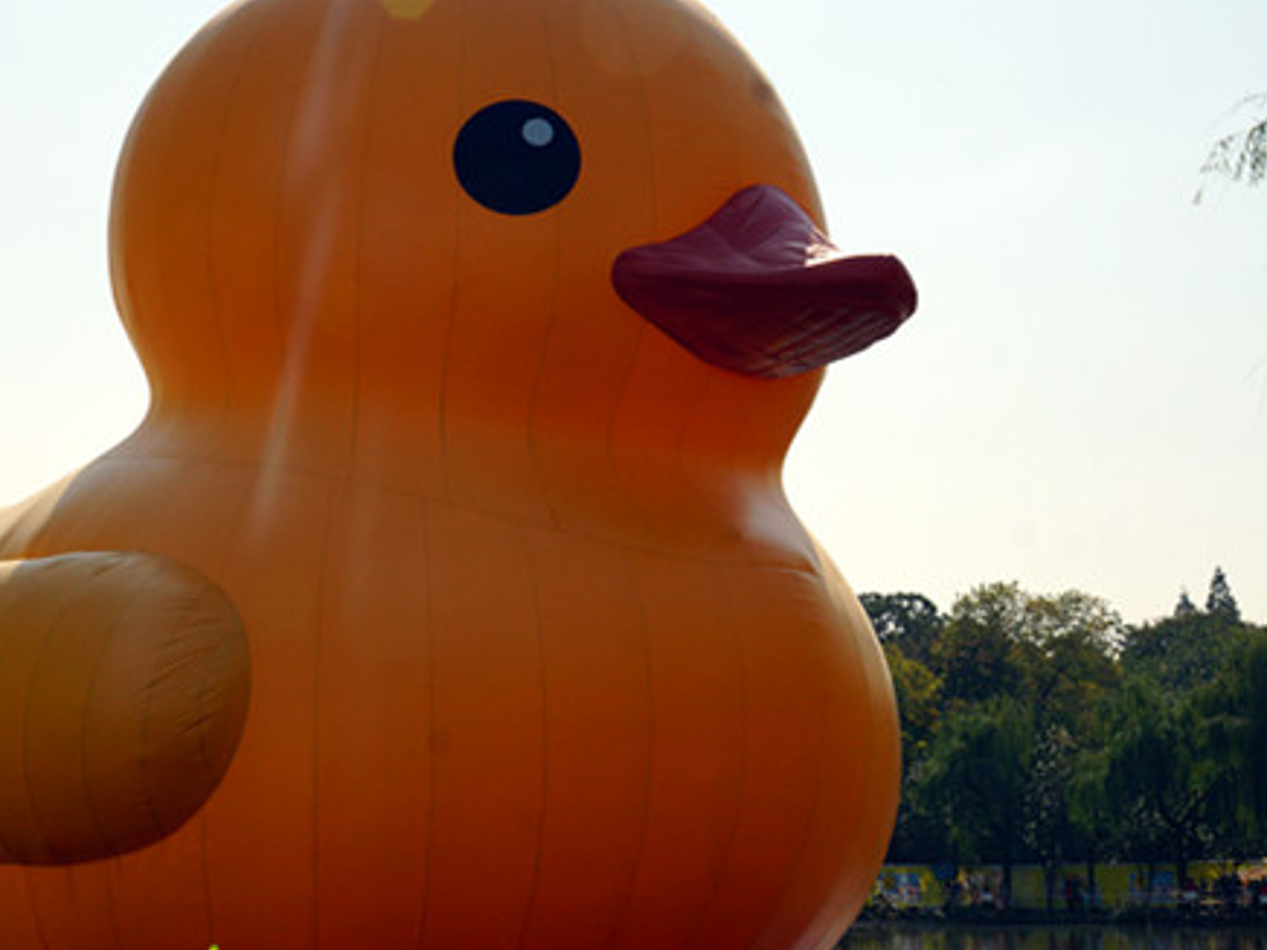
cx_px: 308
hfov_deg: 28.5
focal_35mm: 67
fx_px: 2452
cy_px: 443
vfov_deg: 21.9
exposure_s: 1/125
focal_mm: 26
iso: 100
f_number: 13
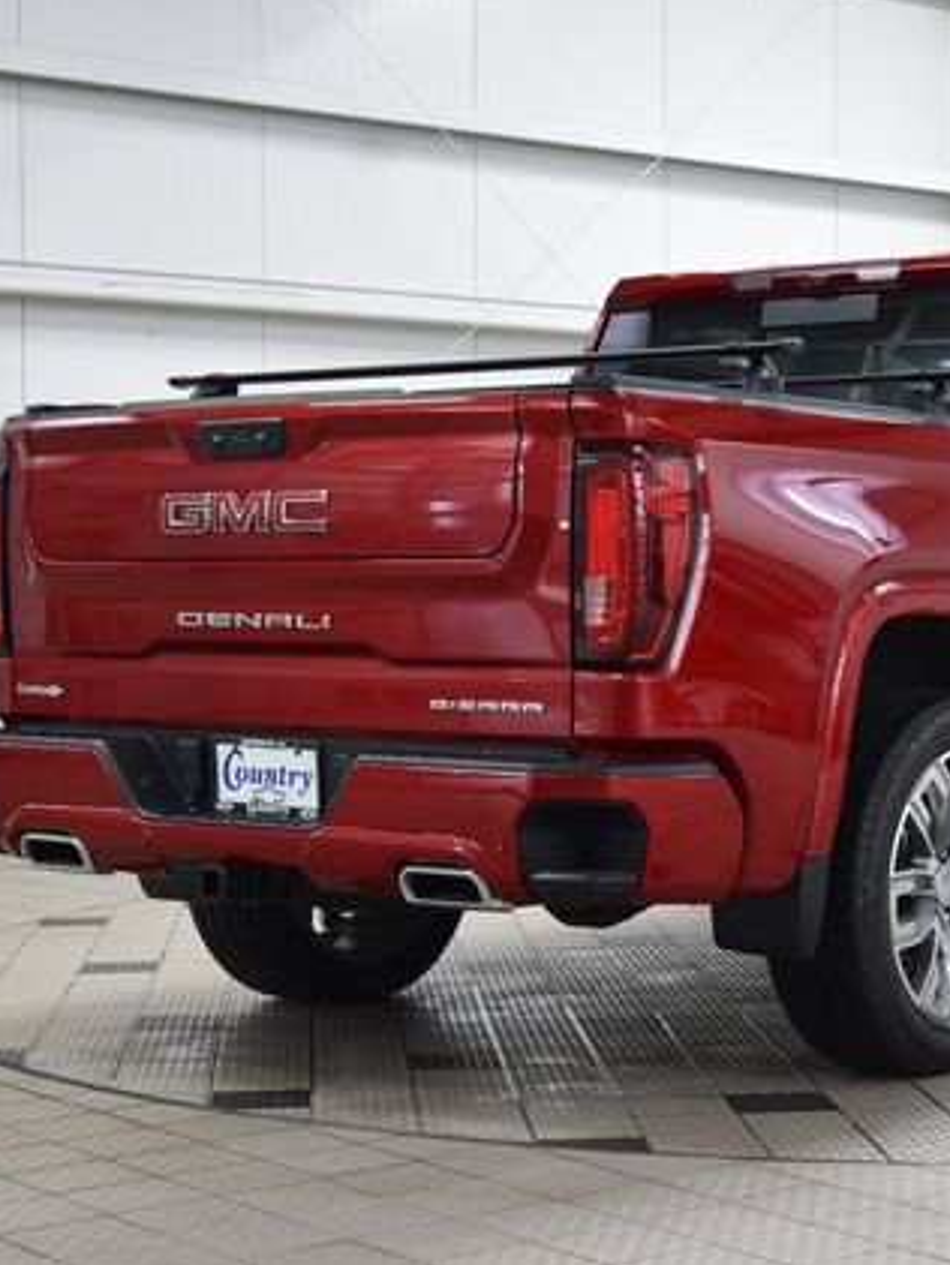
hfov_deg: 19.0
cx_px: 791
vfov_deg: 25.4
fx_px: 2806
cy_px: 626
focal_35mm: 77
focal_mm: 35
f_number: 6.3
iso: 560
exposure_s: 1/15
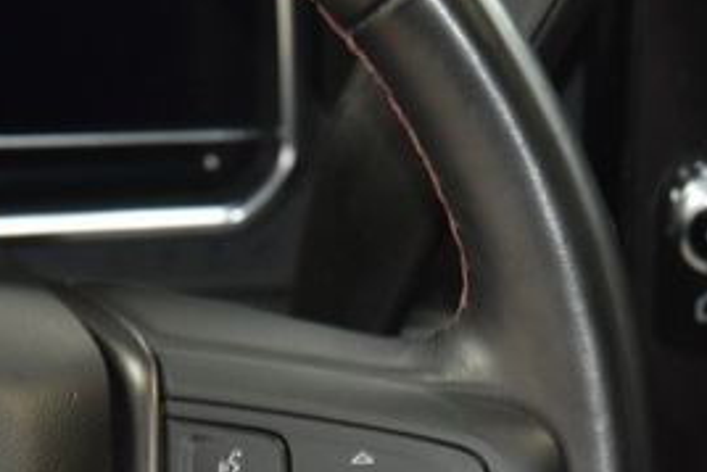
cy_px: 534
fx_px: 4932
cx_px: 356
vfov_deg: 5.5
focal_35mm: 251
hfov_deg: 8.2
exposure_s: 1/30
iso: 2200
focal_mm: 70
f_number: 4.5
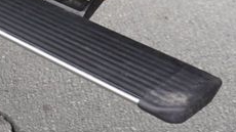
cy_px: -19
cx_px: -122
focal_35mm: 112
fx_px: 700
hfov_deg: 17.2
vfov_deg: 10.6
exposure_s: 1/160
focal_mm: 16
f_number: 4
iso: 200
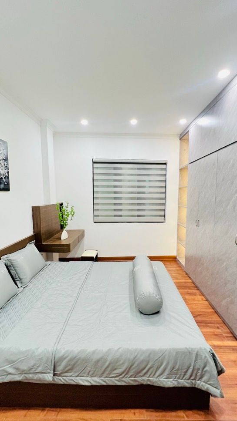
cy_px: 215
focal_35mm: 15
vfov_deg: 103.0
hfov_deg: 70.5
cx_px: 125
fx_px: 168
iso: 160
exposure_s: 1/50
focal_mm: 1.57
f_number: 1.8
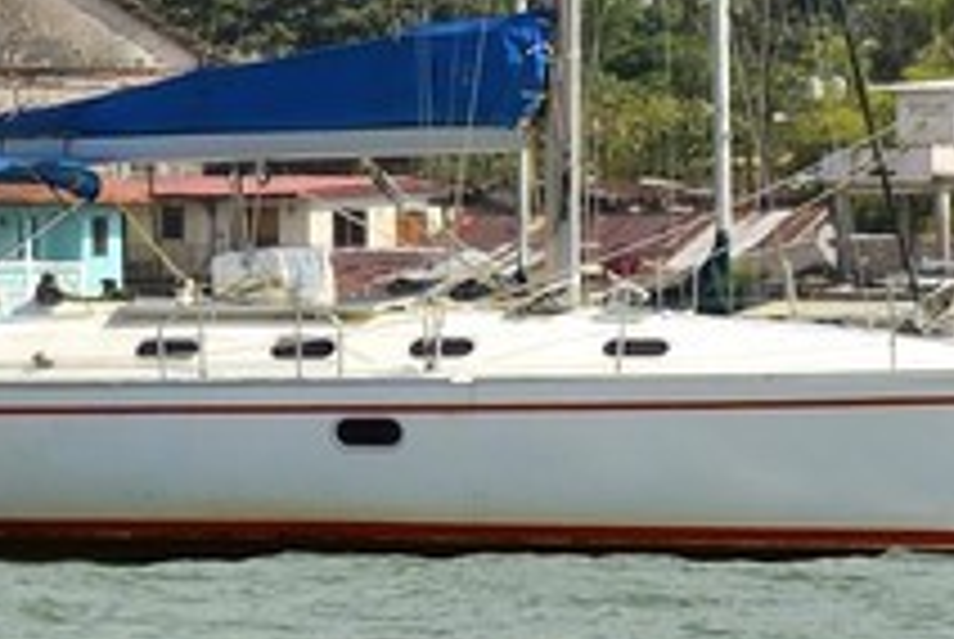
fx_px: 24387
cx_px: -1526
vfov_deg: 1.5
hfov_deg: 2.2
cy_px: -855
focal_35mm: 919
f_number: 11
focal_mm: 122
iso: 200
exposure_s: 1/400
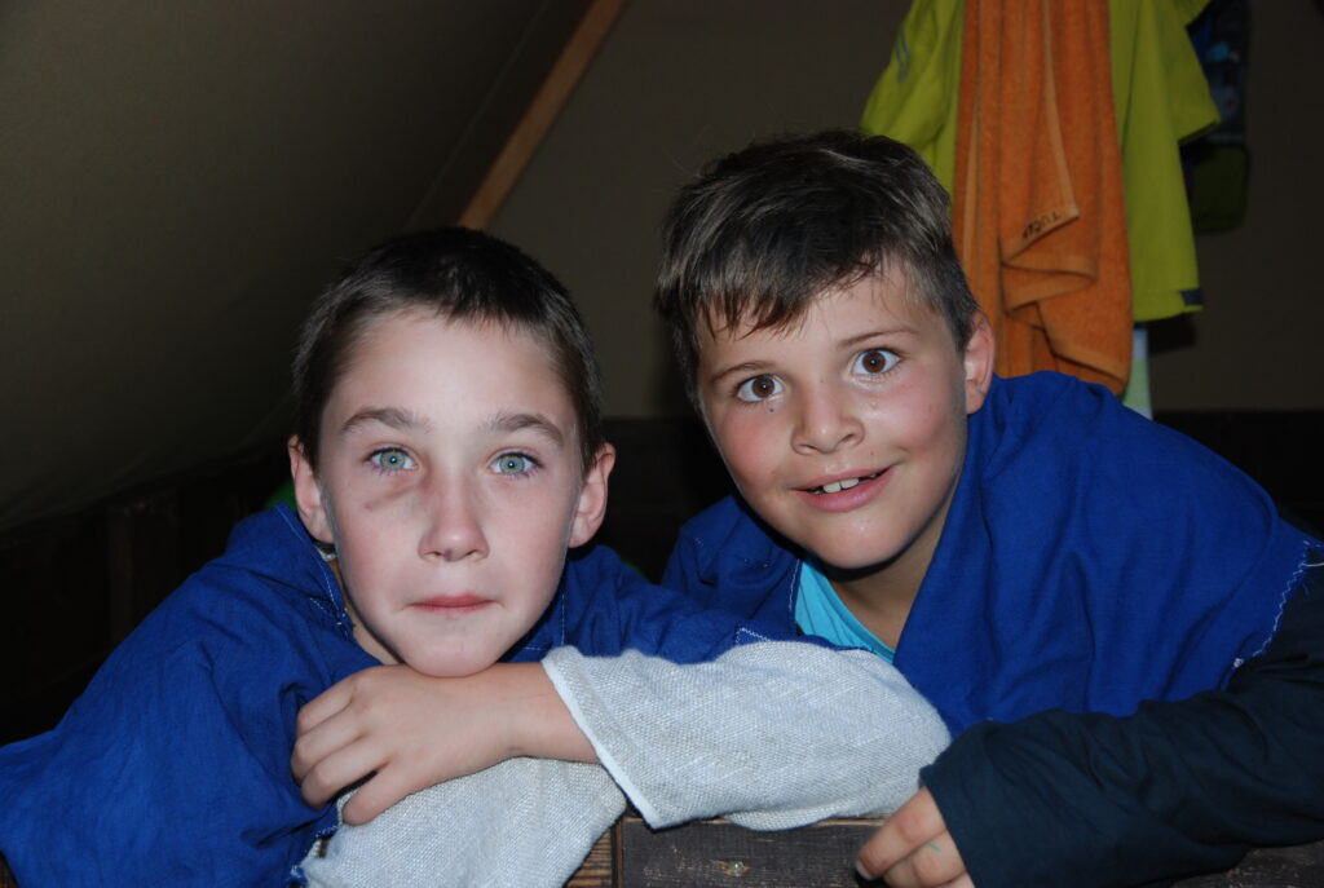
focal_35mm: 48
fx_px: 1769
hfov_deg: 41.0
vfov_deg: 28.2
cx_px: 662
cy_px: 444
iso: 200
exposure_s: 1/60
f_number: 4.5
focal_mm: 32
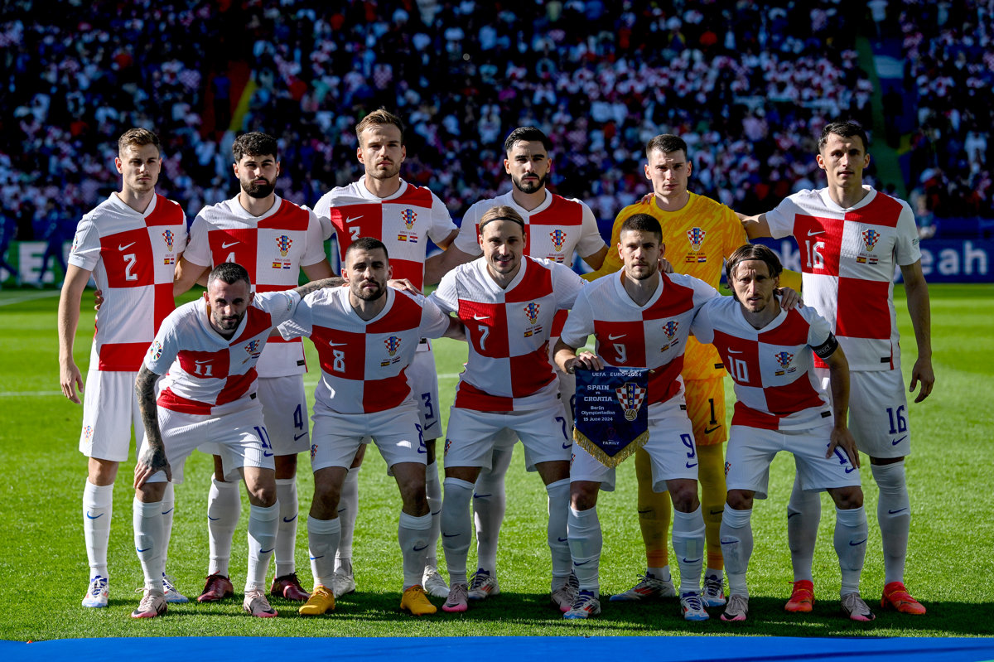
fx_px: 3312
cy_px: 331
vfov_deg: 11.4
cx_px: 497
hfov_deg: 17.1
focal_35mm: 120
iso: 400
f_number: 4
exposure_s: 1/5000
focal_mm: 120
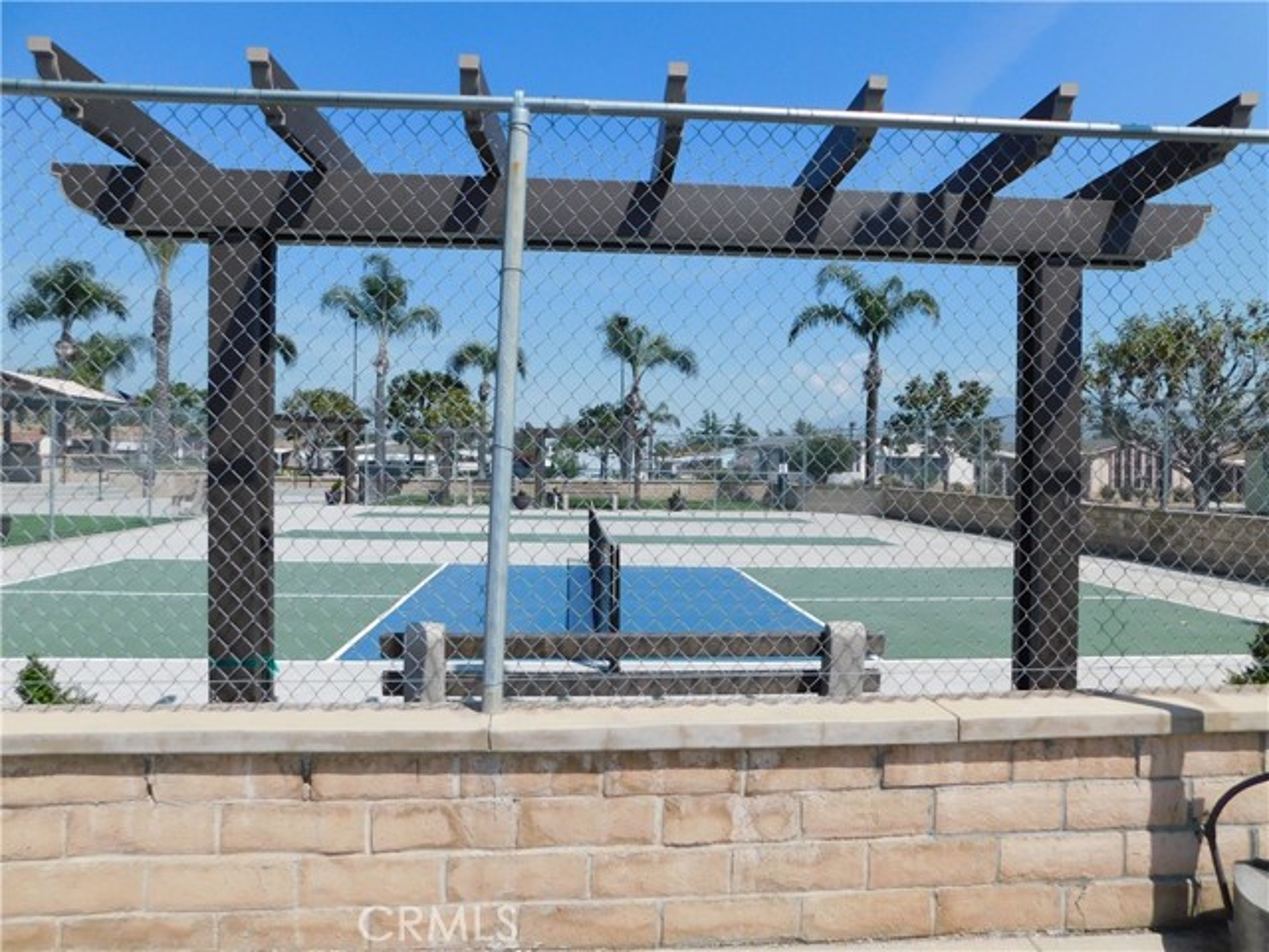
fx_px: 843
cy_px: 476
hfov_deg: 73.9
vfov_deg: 58.9
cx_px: 634
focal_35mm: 23
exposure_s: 1/500
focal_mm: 4
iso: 125
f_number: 6
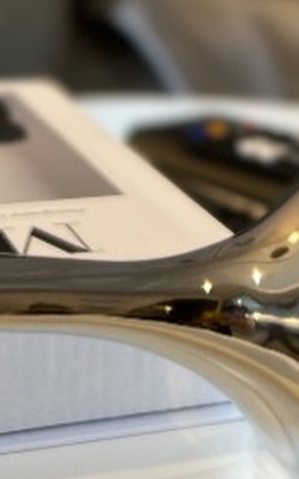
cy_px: -256
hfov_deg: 12.2
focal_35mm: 107
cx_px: 217
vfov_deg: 17.4
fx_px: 1397
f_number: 1.5
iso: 64
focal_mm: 5.7
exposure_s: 1/50
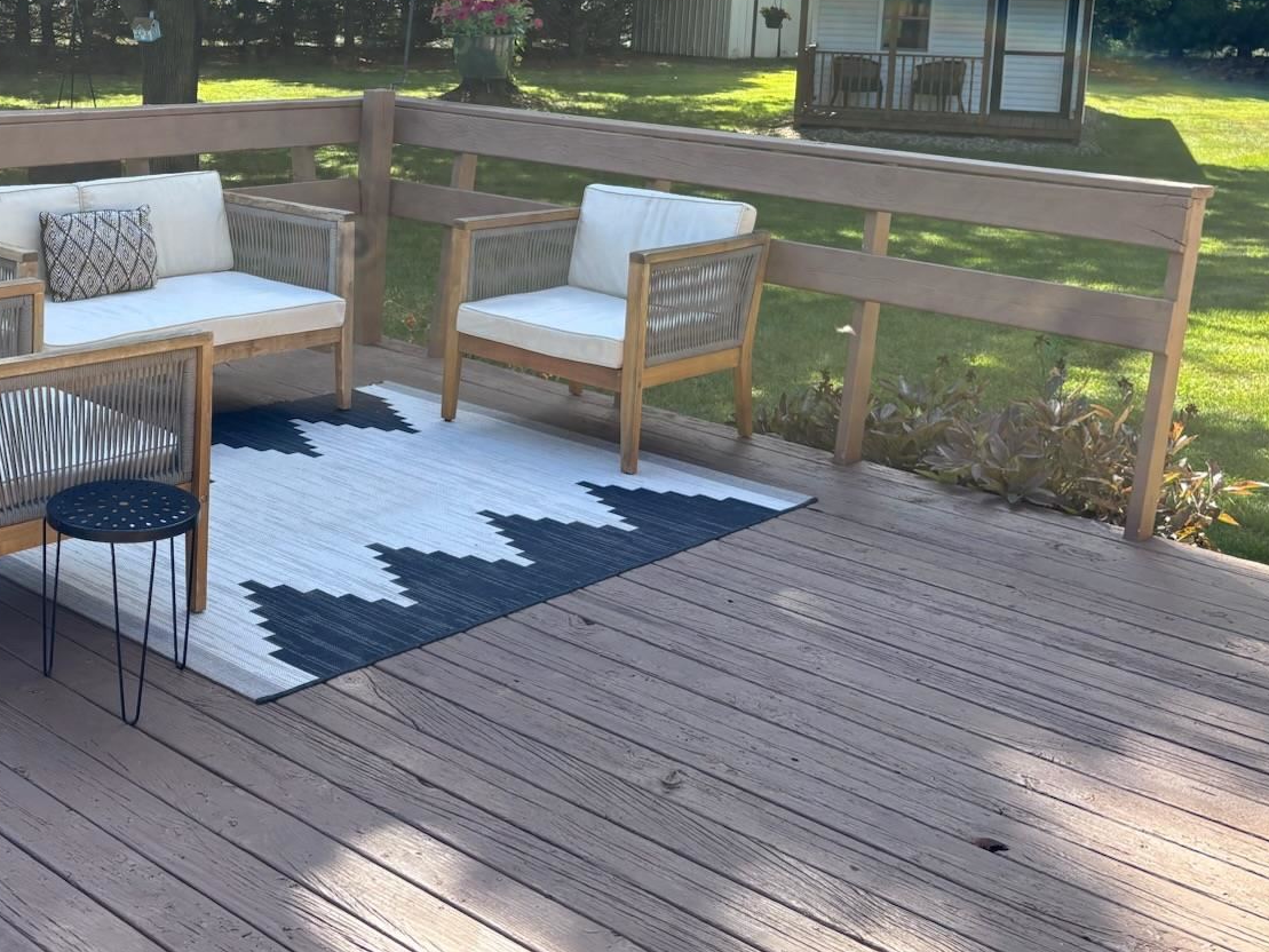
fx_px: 1760
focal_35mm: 48
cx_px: 221
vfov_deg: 29.5
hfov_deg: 37.9
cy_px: 166
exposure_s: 1/684
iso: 50
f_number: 1.6
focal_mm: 5.96
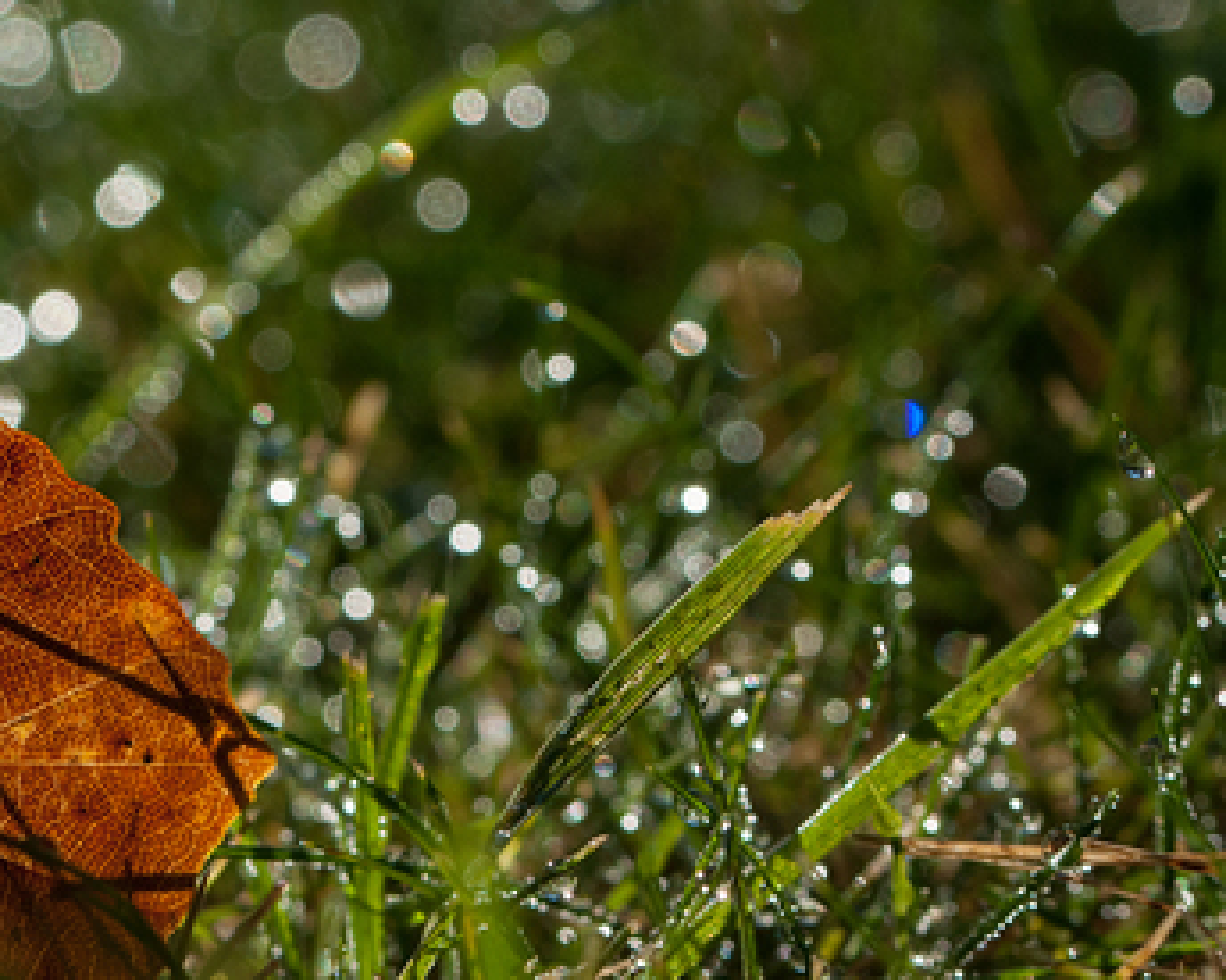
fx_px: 10665
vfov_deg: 5.3
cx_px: -103
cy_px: 497
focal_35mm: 294
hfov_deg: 6.6
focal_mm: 90
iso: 200
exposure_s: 1/1000
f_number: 8
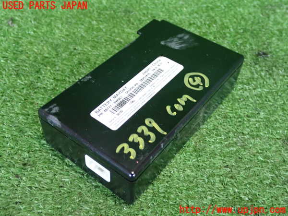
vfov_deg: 35.1
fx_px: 341
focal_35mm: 41
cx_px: 144
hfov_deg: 45.8
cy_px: 108
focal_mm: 7.31
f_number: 2.8
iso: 800
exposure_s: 1/25
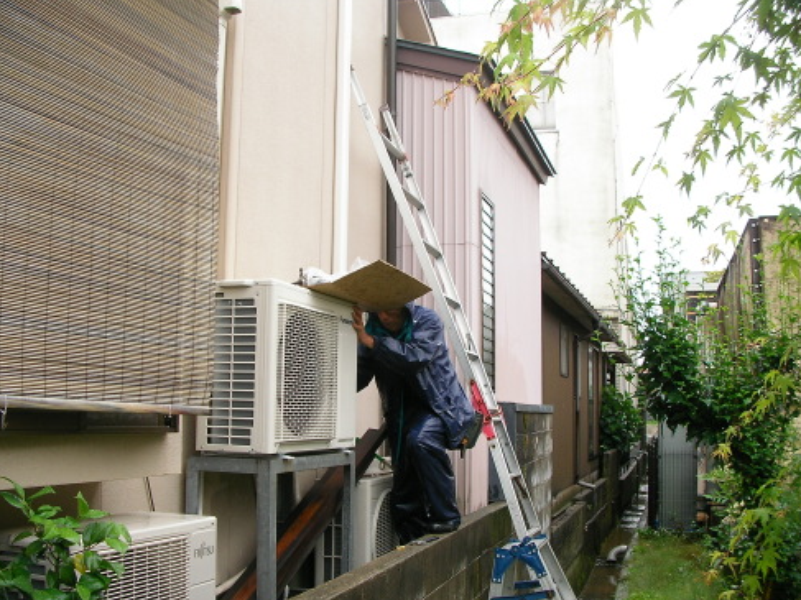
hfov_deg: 47.9
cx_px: 395
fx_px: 902
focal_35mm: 39
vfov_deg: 36.8
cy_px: 302
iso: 50
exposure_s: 1/74.1
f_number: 3.5
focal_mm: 6.3
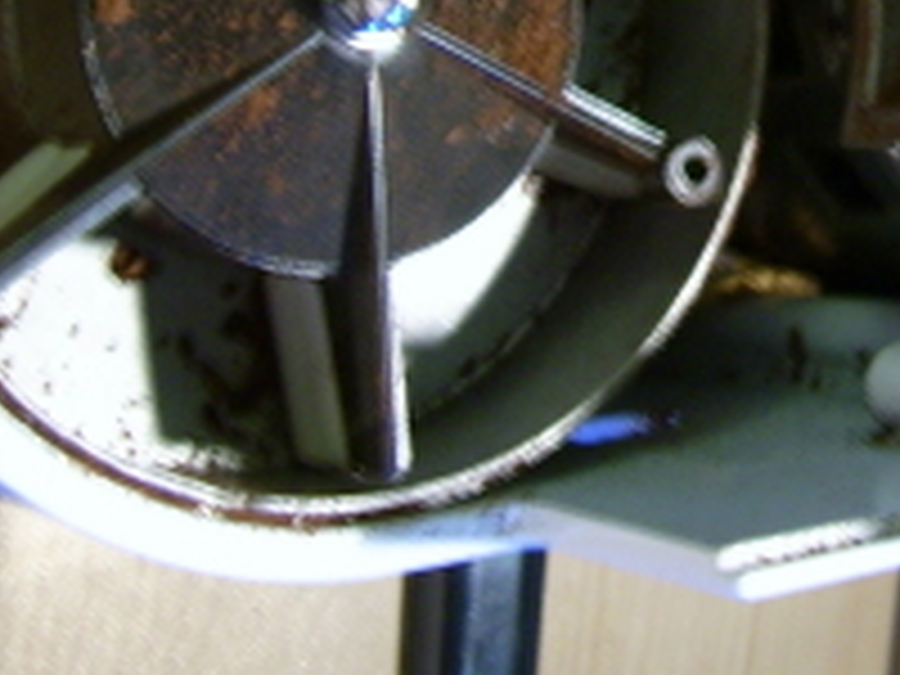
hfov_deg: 18.1
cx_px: 950
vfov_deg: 13.9
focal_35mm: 105
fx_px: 2730
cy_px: -22
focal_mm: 5.95
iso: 50
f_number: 2.8
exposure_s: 1/3
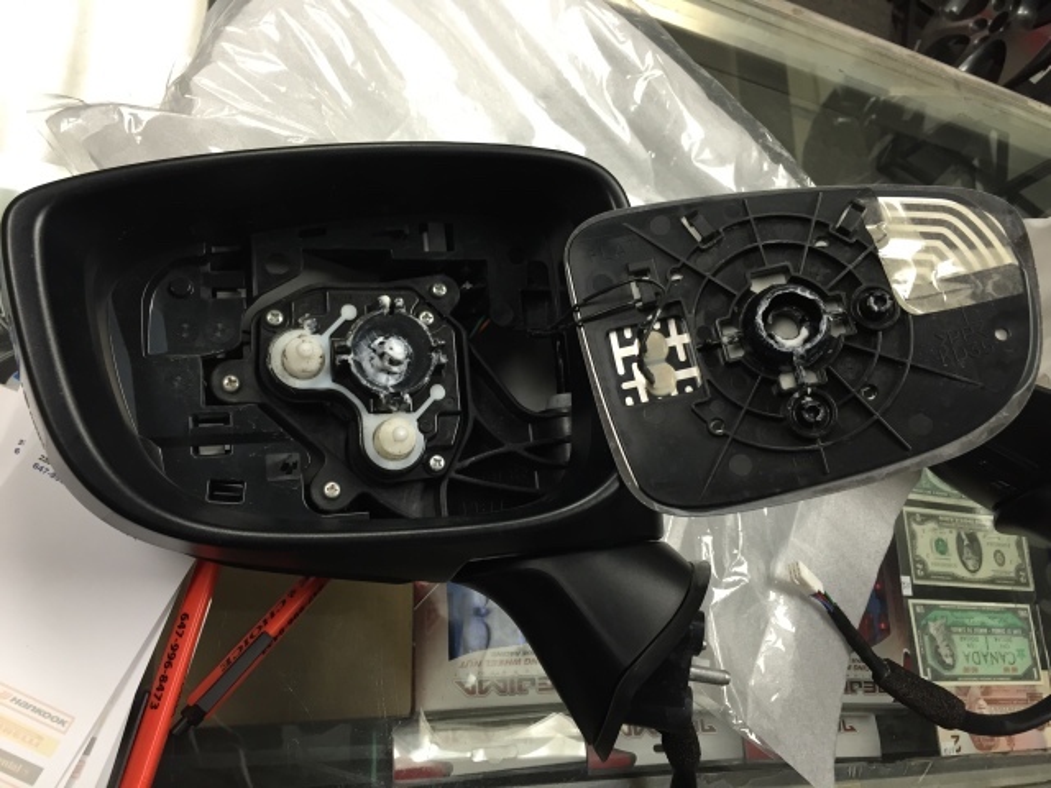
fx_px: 880
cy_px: 394
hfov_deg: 61.7
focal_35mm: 29
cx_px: 526
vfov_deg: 48.2
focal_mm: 4.15
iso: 80
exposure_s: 1/30
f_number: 2.2
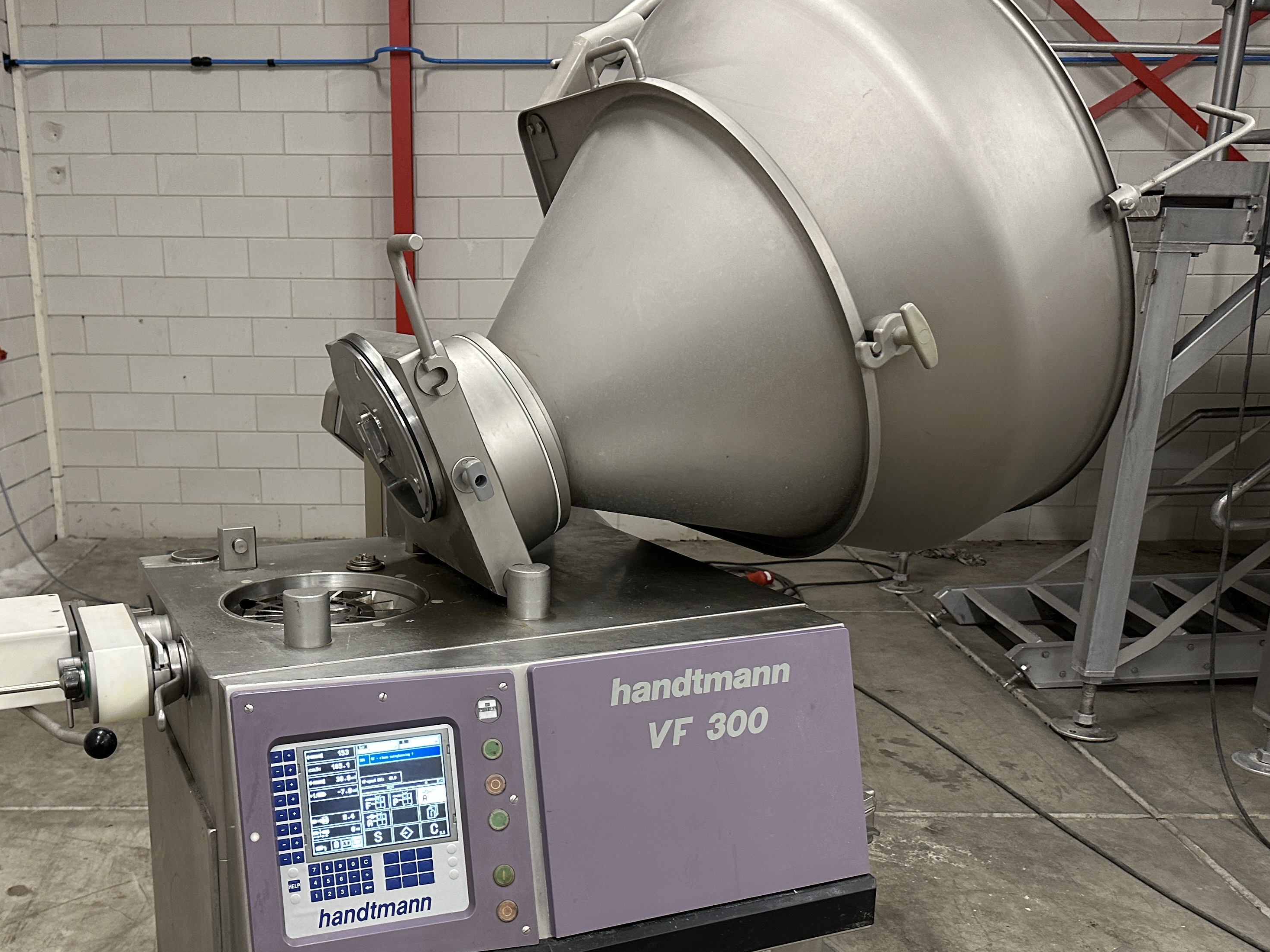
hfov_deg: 54.7
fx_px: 1211
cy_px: 577
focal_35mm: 33
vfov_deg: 42.7
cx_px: 470
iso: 320
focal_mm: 6.86
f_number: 1.78
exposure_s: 1/50
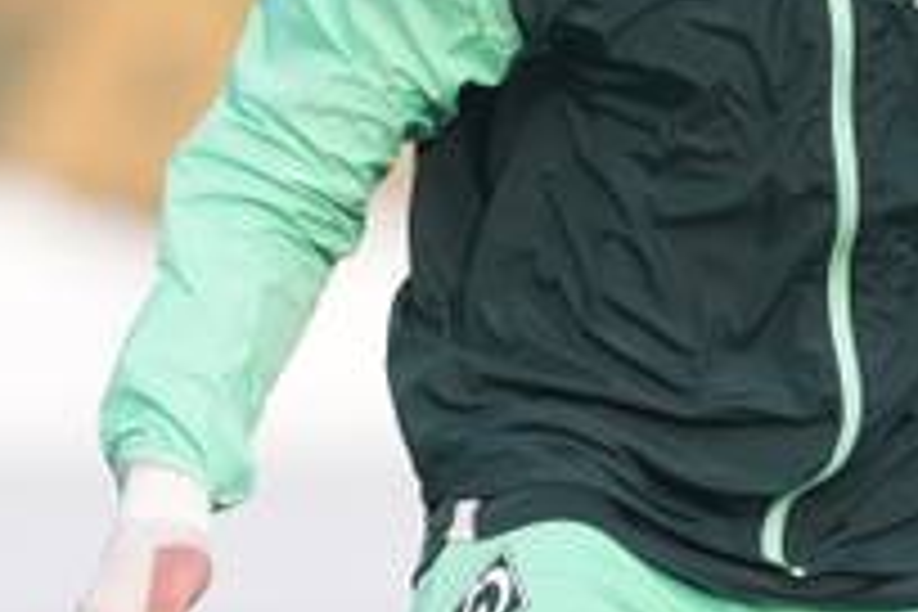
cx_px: 1012
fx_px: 34448
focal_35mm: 1351
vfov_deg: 1.0
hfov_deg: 1.5
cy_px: 459
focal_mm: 300
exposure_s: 1/1600
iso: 320
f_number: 2.8
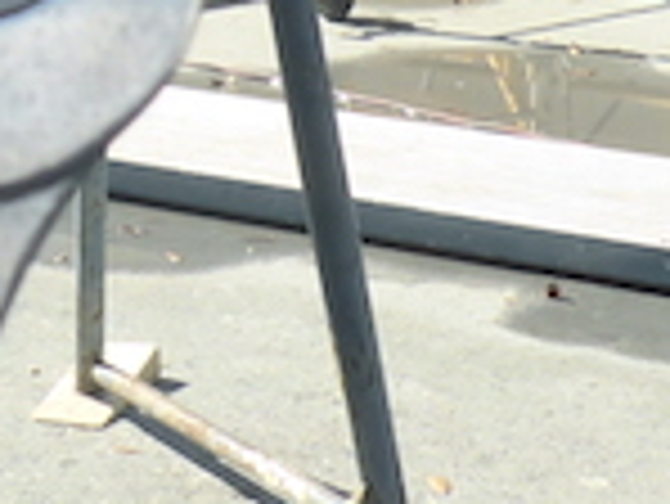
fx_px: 2906
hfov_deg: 13.0
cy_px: -414
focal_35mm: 150
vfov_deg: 9.4
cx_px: 22
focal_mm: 4.9
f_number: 3.3
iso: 200
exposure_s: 1/500
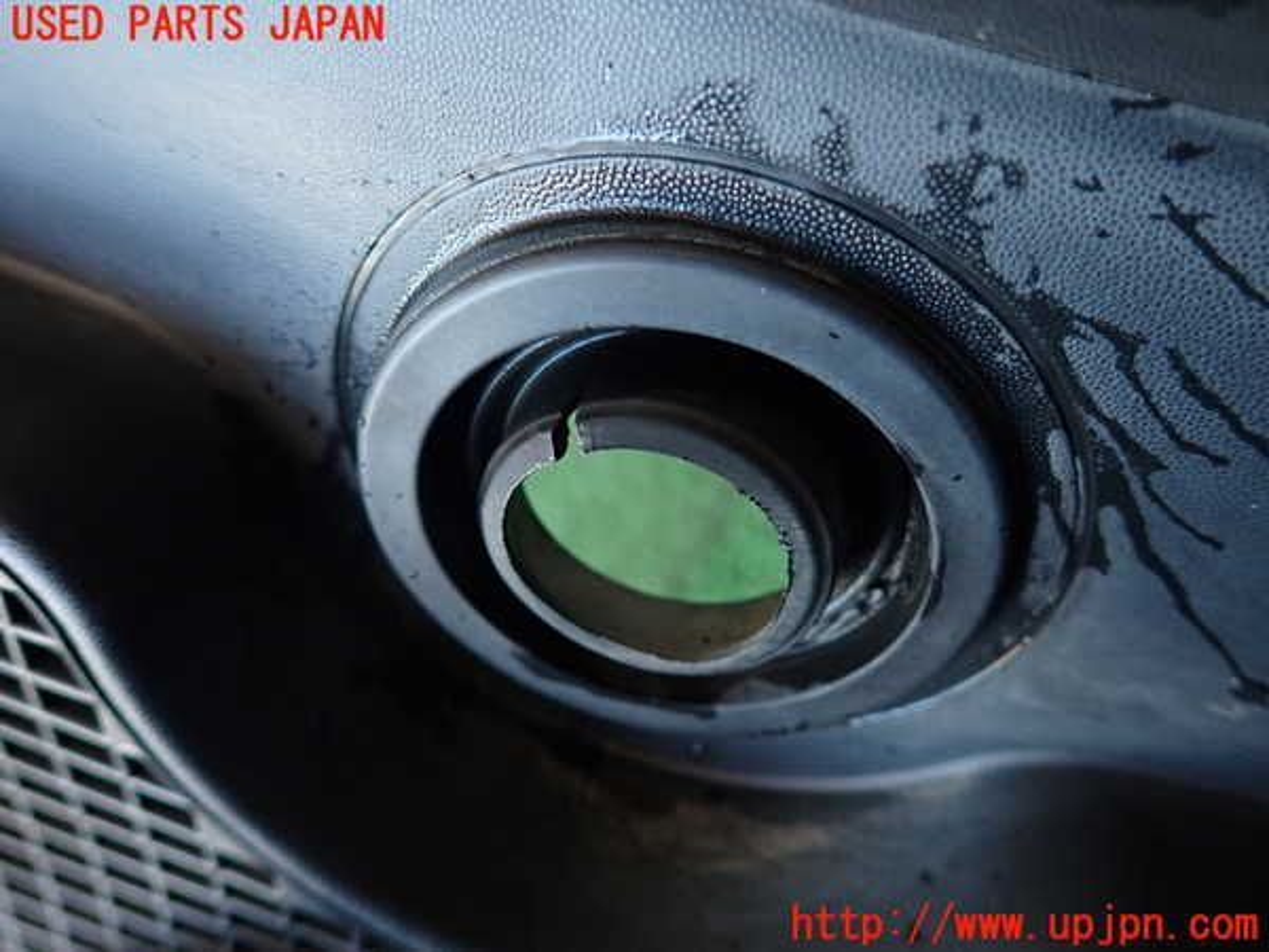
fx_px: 916
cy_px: 476
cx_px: 634
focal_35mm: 25
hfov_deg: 69.4
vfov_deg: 54.9
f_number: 2
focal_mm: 4.5
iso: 200
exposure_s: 1/30
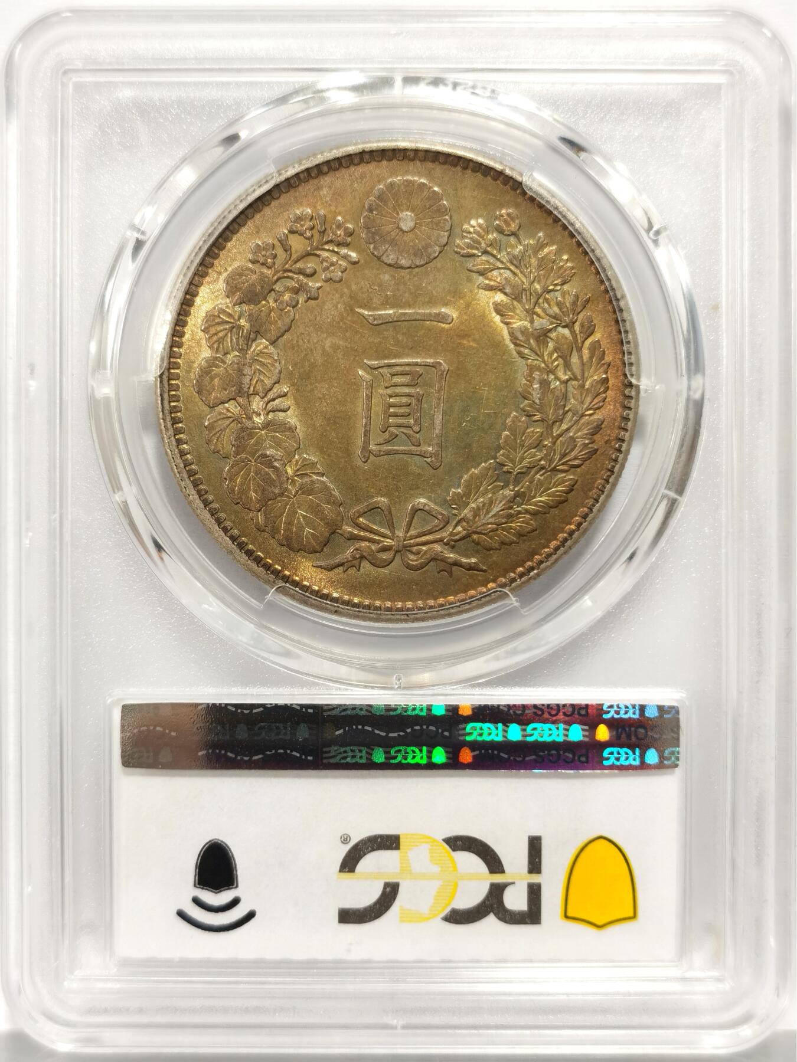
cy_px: 531
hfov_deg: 27.0
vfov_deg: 35.5
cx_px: 398
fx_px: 1658
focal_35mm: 54
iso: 160
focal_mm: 5.56
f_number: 16
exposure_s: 1/100
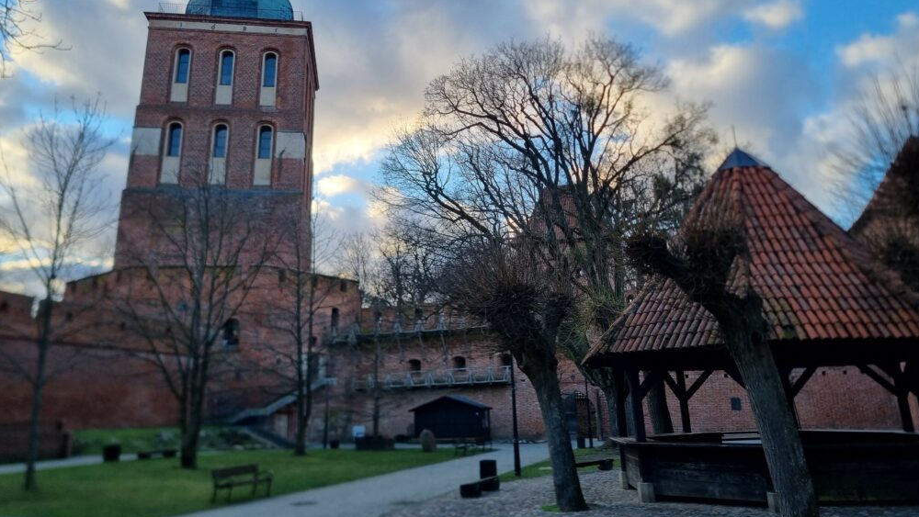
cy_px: 183
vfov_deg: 39.8
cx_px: 469
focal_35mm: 29
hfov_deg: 66.0
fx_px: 707
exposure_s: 1/612
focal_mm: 5.4
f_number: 1.8
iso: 50
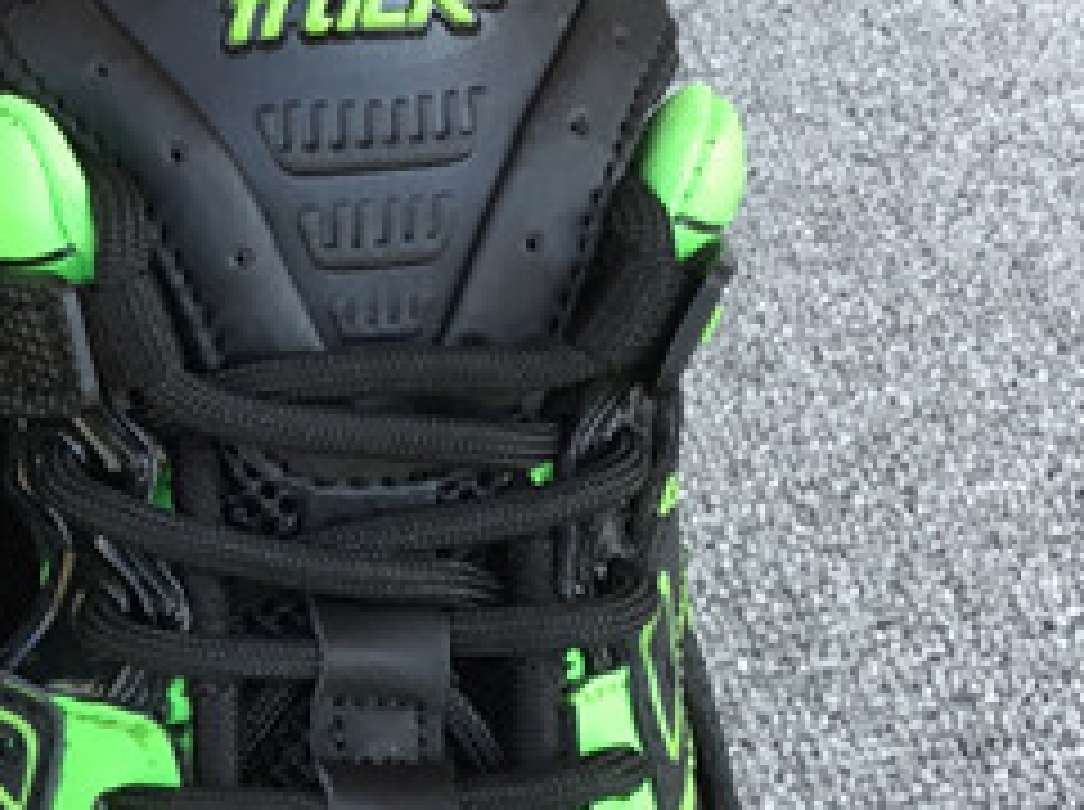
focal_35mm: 116
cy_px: 821
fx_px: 3627
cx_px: -342
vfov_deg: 12.6
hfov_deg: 16.1
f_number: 2.4
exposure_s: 1/100
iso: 25
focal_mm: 3.3
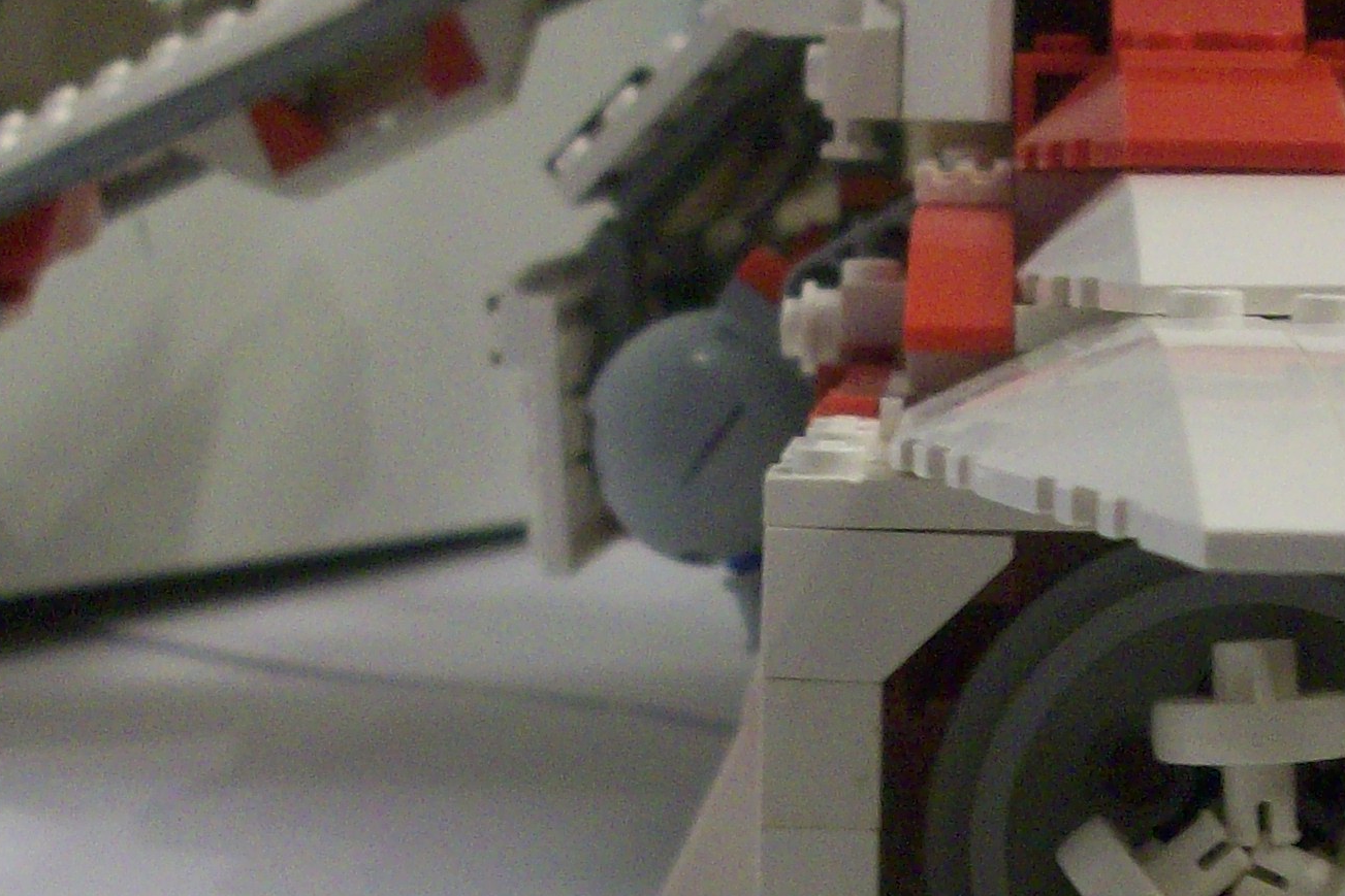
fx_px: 3325
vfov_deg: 15.3
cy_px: 664
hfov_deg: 22.7
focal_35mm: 89
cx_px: 935
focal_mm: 5.7
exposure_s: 1/9.05
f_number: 2.8
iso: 160
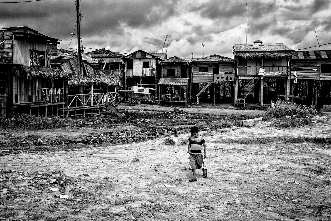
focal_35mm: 50
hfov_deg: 39.6
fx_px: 460
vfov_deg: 27.0
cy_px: 110
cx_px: 166
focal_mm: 50
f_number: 11
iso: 80
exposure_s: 1/320
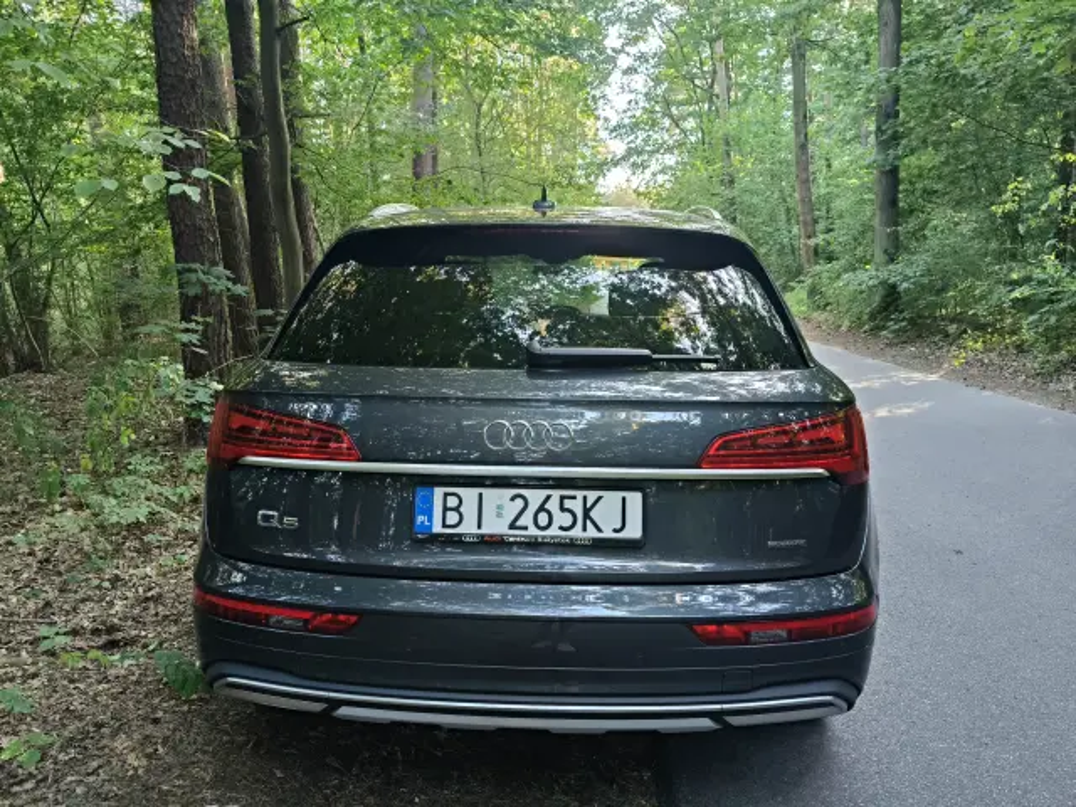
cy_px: 404
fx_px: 808
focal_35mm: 26
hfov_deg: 67.3
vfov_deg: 53.1
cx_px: 538
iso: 250
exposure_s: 1/50
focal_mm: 4.84
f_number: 1.8
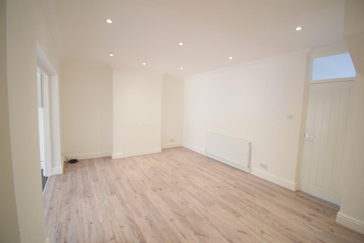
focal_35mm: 15
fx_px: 152
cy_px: 122
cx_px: 182
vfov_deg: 77.3
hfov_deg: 100.4
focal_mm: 10
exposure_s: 1/60
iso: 800
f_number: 4.5
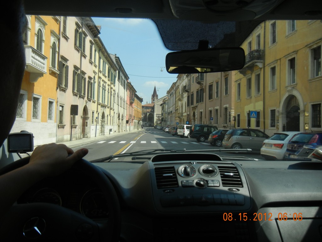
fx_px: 279
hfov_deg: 60.0
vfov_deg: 46.8
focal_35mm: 30
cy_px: 121
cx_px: 161
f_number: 7
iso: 160
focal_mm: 5.4
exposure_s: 1/269
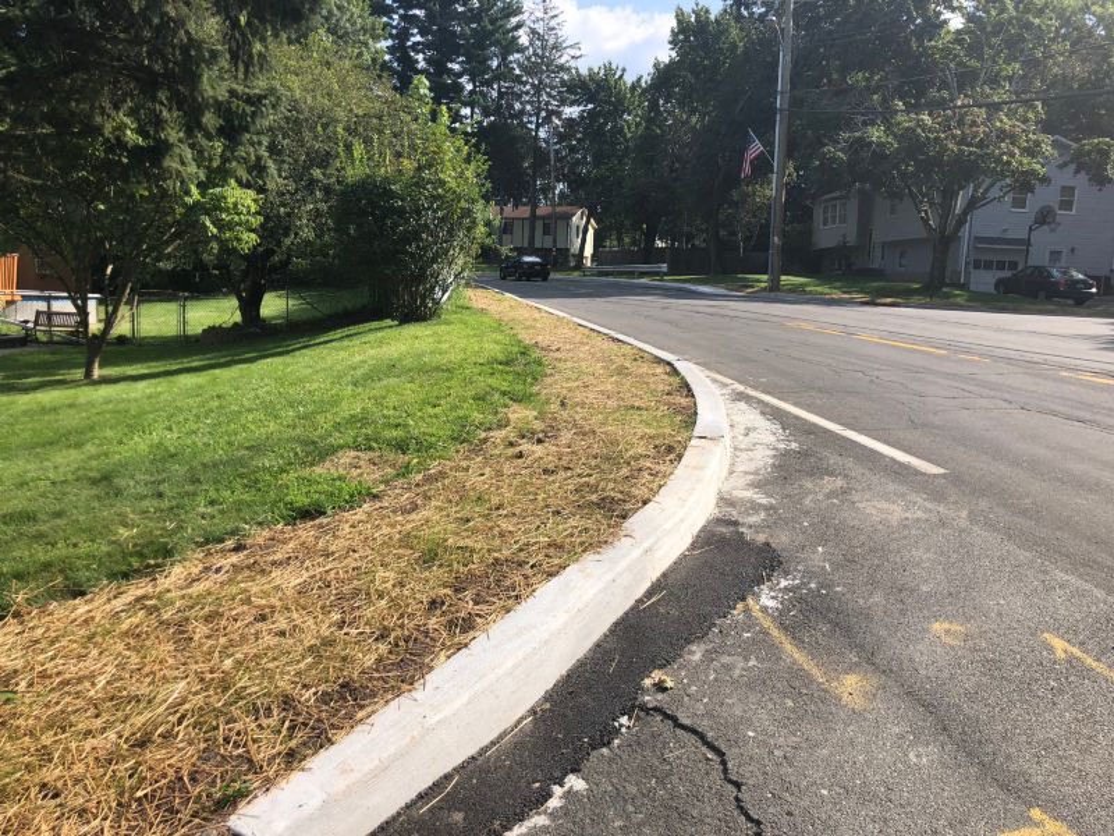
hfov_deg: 63.4
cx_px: 557
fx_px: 901
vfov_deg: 49.7
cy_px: 418
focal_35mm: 28
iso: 20
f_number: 1.8
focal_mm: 4
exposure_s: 1/1715
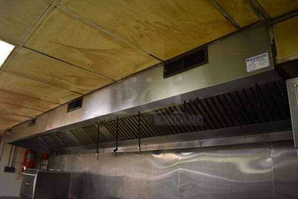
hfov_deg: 67.3
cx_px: 149
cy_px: 100
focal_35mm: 27
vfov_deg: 48.0
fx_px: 224
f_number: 3.5
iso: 2200
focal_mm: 18
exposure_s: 1/30
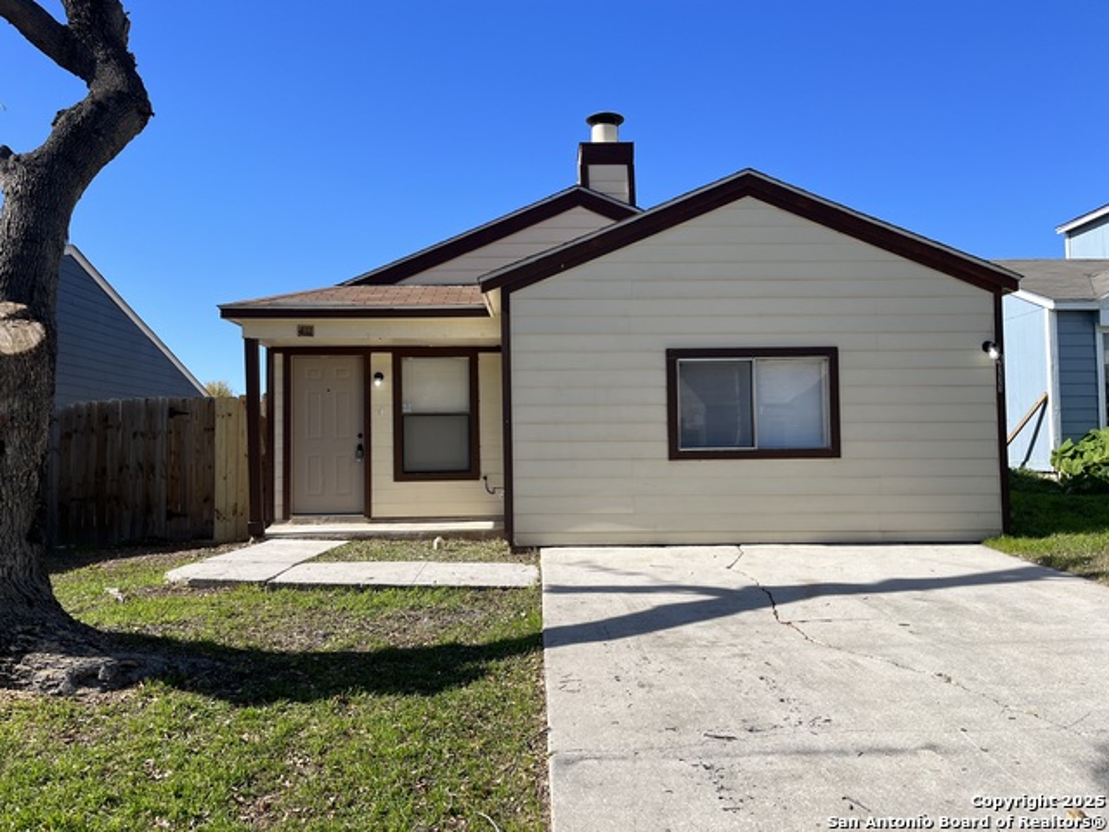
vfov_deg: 53.1
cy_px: 416
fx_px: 833
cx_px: 554
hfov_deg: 67.3
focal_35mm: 26
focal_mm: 5.1
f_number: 1.6
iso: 50
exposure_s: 1/3521
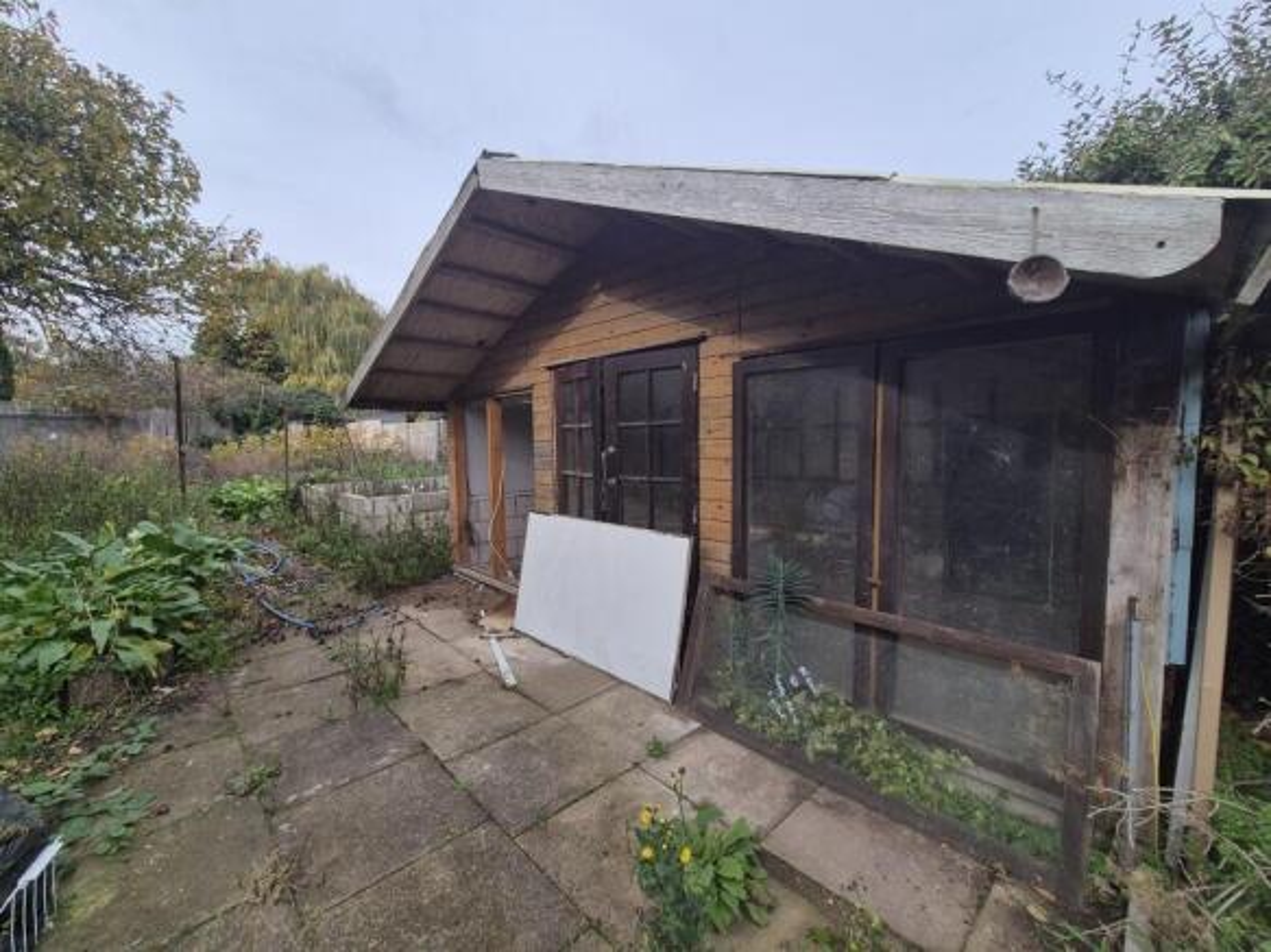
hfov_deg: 106.2
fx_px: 477
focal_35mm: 13
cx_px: 636
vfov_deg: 89.9
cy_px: 476
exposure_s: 1/992
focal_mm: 2.2
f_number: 2.2
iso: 50
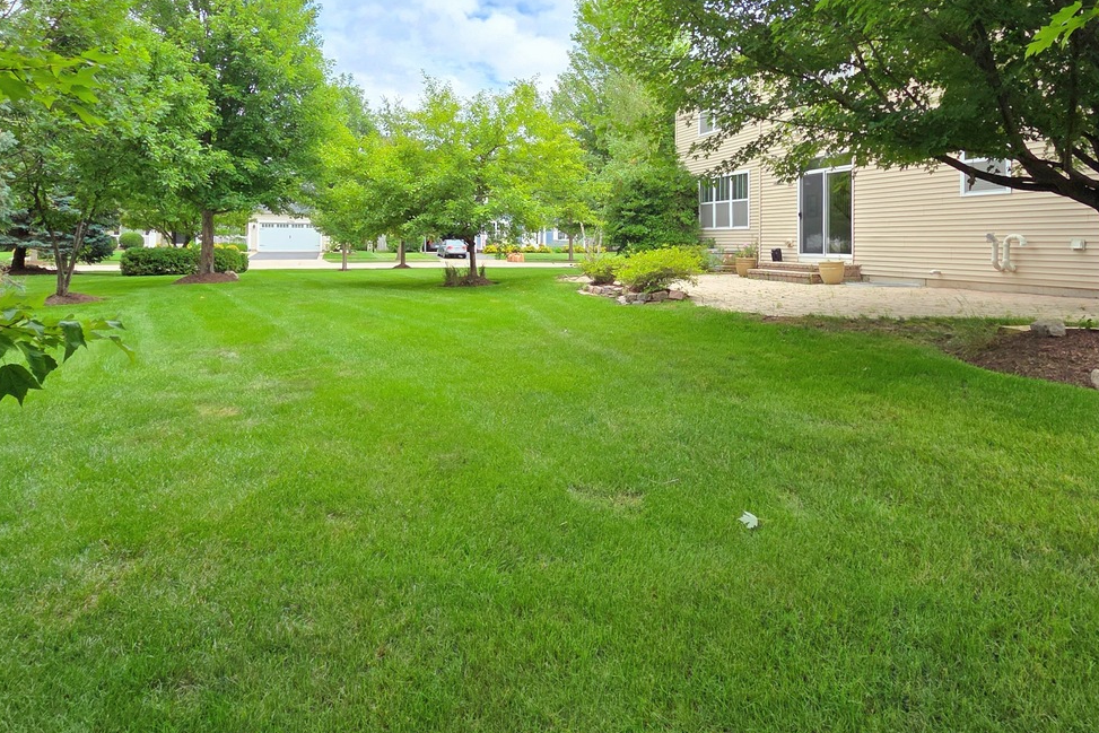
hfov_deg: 84.0
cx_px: 550
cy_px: 238
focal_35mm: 20
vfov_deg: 60.3
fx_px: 611
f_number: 2.2
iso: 50
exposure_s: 1/850
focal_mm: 2.2
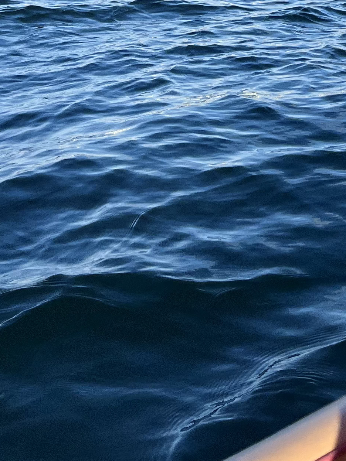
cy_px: -271
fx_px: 1119
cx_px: 333
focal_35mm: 84
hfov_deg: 17.2
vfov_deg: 19.6
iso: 50
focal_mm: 5.1
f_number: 1.6
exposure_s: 1/2967
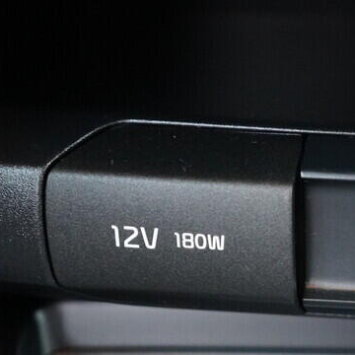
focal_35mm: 87
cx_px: 462
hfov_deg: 18.5
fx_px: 1009
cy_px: 211
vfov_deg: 19.9
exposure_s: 1/40
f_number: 2.8
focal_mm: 24
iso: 5000
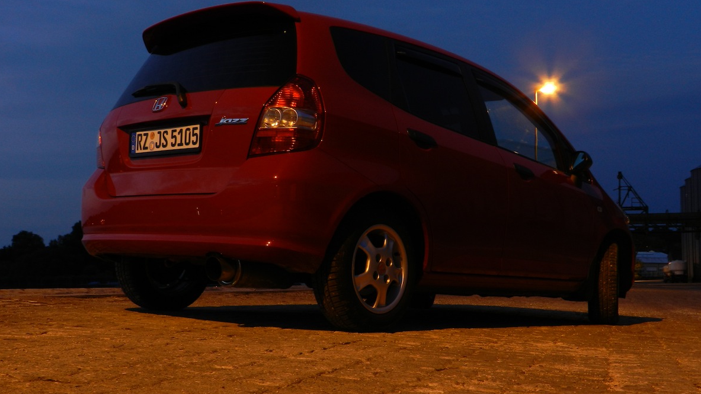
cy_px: 218
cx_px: 348
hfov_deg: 48.4
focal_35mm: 42
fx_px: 781
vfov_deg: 28.3
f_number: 5
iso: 160
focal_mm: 6.7
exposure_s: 4
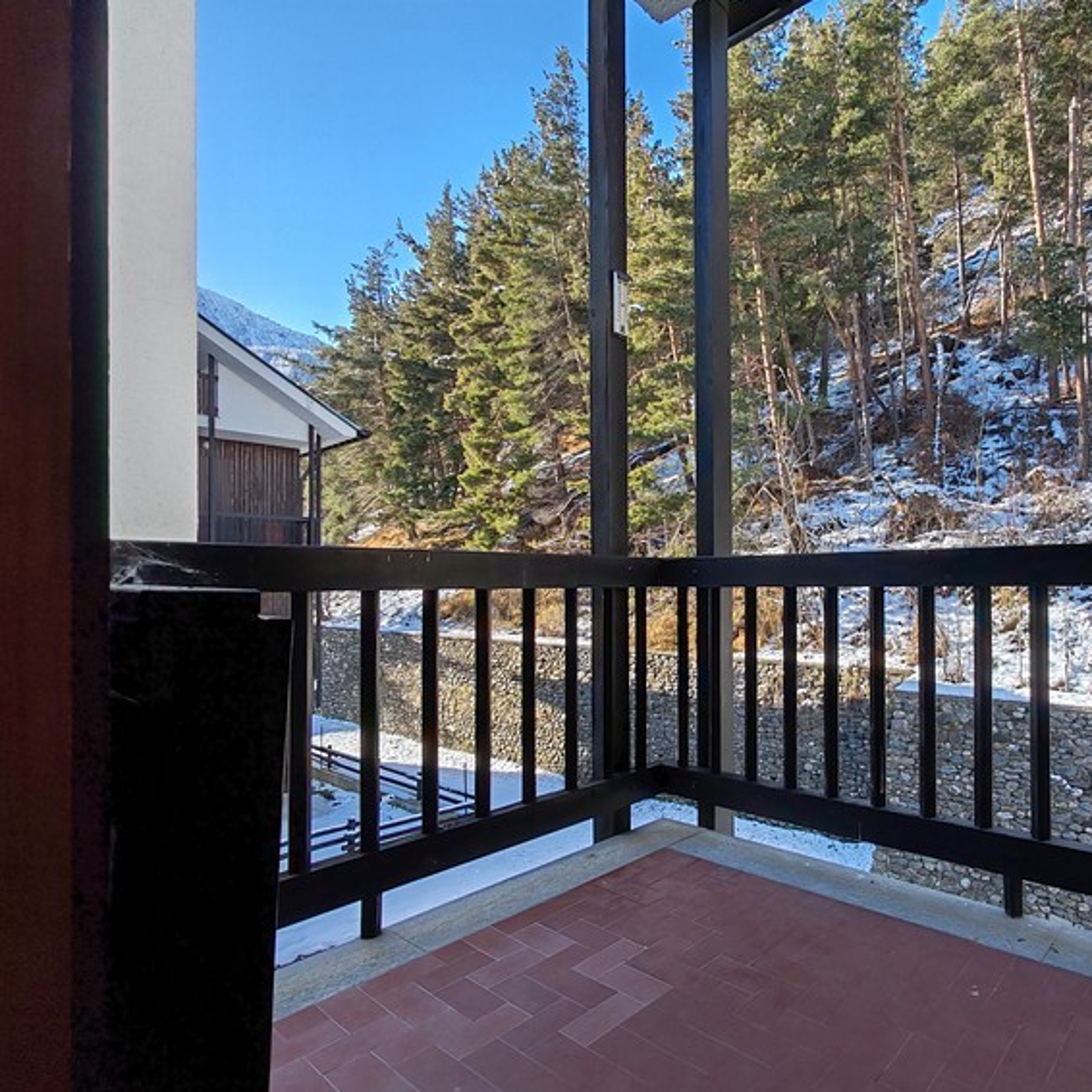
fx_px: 714
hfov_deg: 71.8
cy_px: 575
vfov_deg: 74.8
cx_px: 756
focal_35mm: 20
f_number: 2.2
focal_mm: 1.96
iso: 50
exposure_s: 1/420
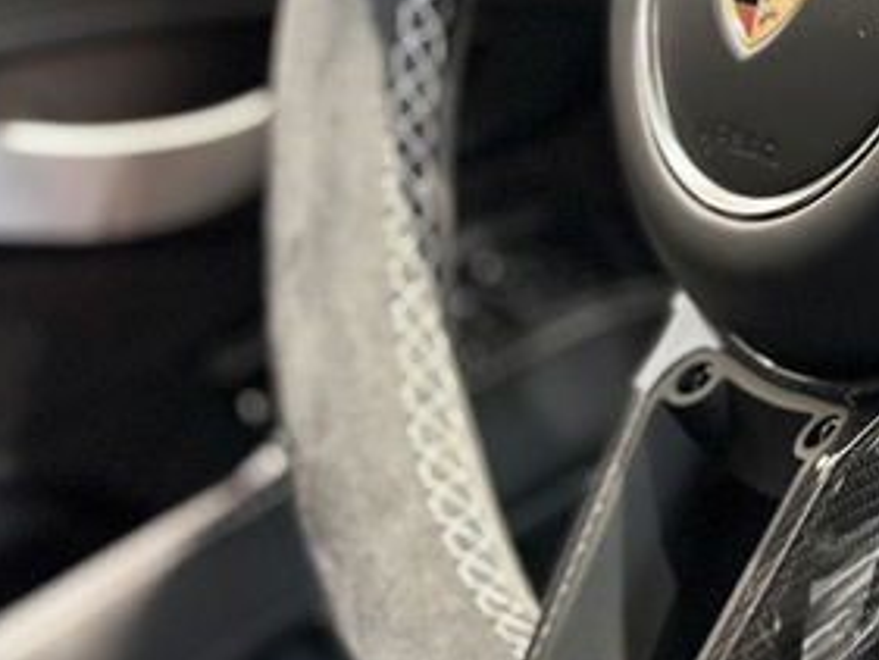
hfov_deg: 14.8
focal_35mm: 131
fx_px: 3328
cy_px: -213
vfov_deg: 11.0
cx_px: 882
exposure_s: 1/33
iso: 800
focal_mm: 6.86
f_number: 1.78
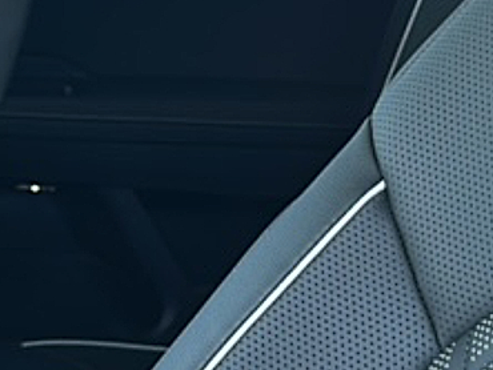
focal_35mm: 108
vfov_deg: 13.7
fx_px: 1539
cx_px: 328
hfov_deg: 18.1
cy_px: 105
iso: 80
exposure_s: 1/319
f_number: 1.78
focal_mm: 6.86
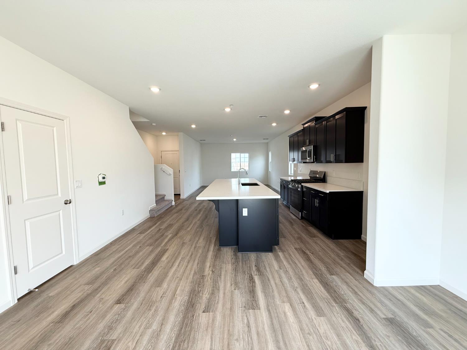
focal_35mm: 14
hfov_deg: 102.1
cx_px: 234
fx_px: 189
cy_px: 175
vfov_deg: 85.7
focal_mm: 2.22
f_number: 2.2
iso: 125
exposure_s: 1/120
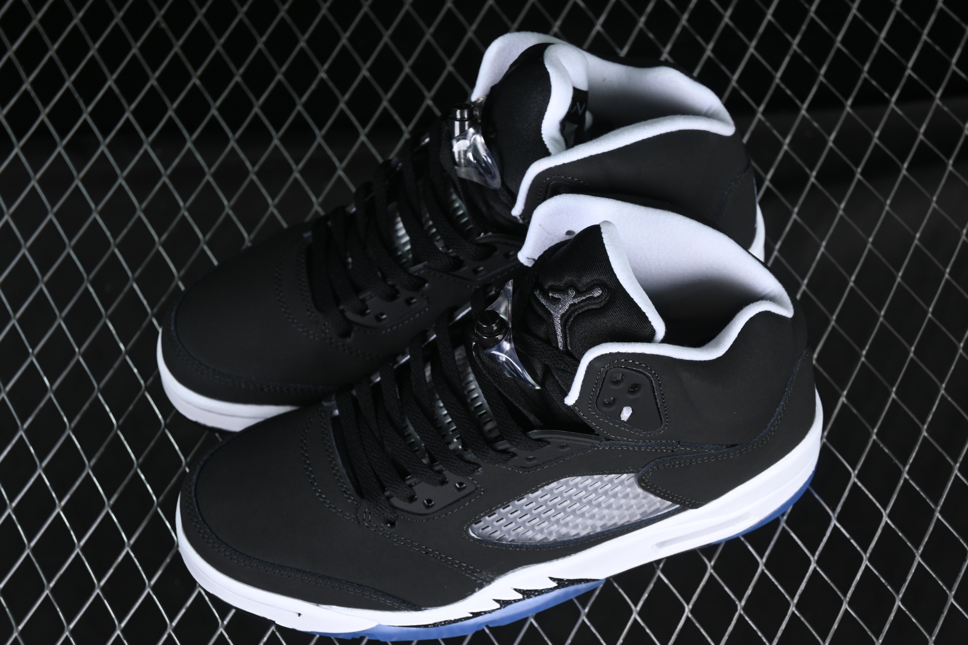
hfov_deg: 27.0
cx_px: 484
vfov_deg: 18.2
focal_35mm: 75
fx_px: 2017
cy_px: 322
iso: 160
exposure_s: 1/50
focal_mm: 50
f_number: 6.3
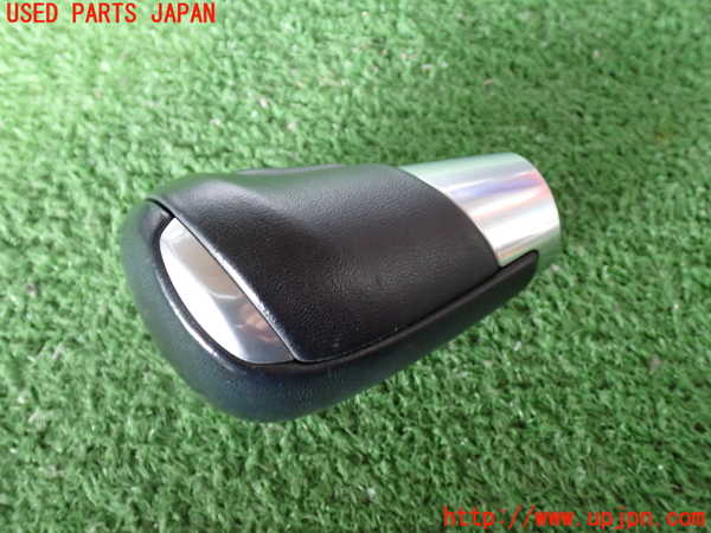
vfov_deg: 37.7
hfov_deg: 49.0
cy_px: 266
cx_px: 356
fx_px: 781
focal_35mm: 38
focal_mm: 6.83
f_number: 2.7
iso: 800
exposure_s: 1/20
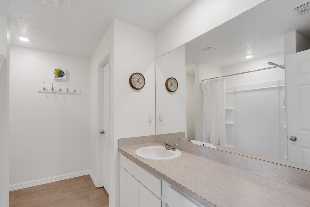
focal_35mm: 16
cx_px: 146
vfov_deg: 73.7
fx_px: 138
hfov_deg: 96.6
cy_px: 108
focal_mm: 10
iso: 320
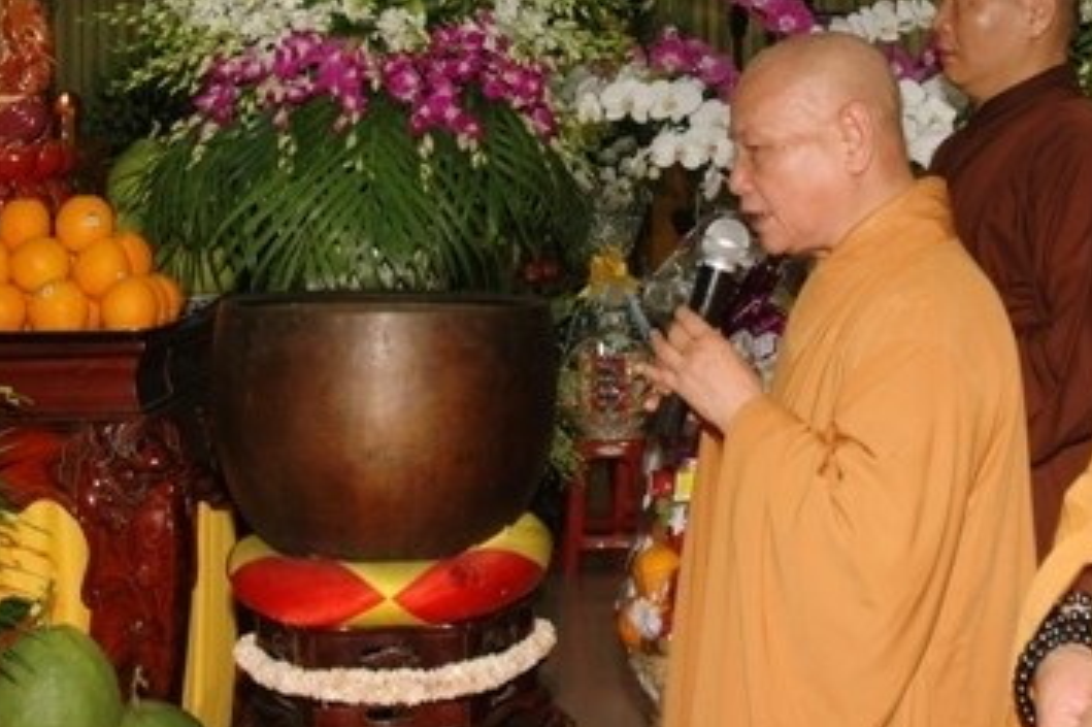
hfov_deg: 39.7
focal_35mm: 49
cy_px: 111
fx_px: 1486
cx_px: 761
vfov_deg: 26.8
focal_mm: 18
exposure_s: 1/60
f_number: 4
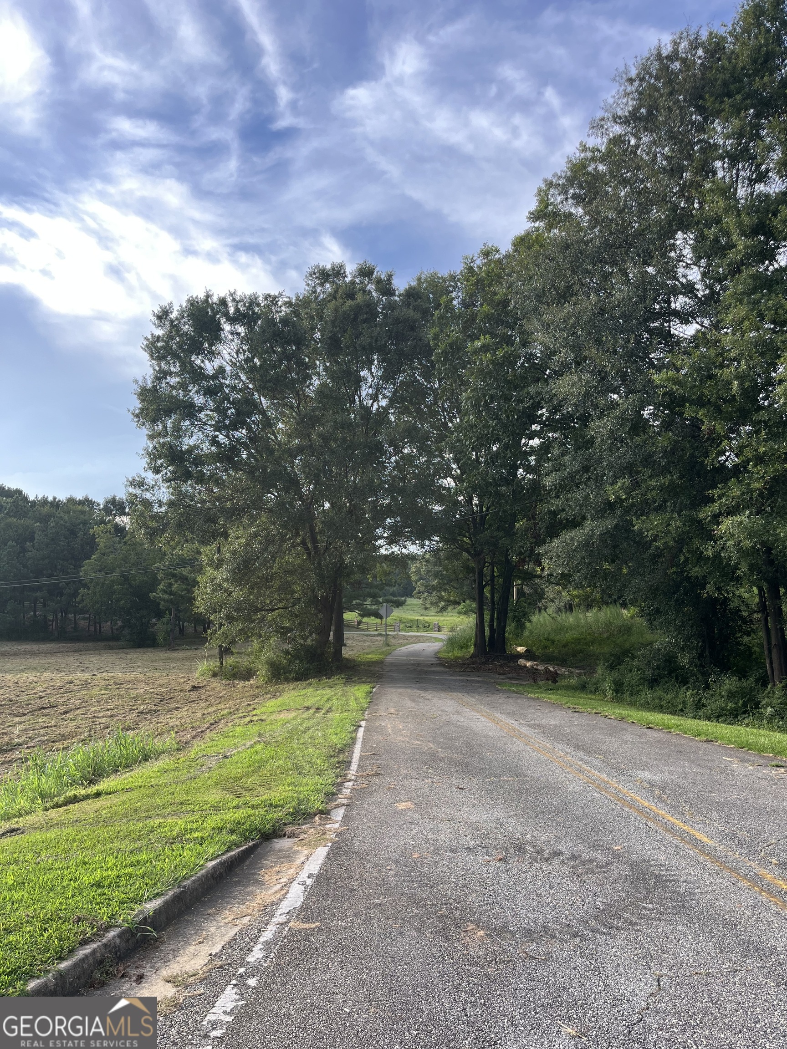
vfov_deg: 67.3
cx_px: 394
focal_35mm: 26
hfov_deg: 53.1
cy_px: 524
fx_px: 788
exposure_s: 1/340
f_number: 1.6
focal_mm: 5.1
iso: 50
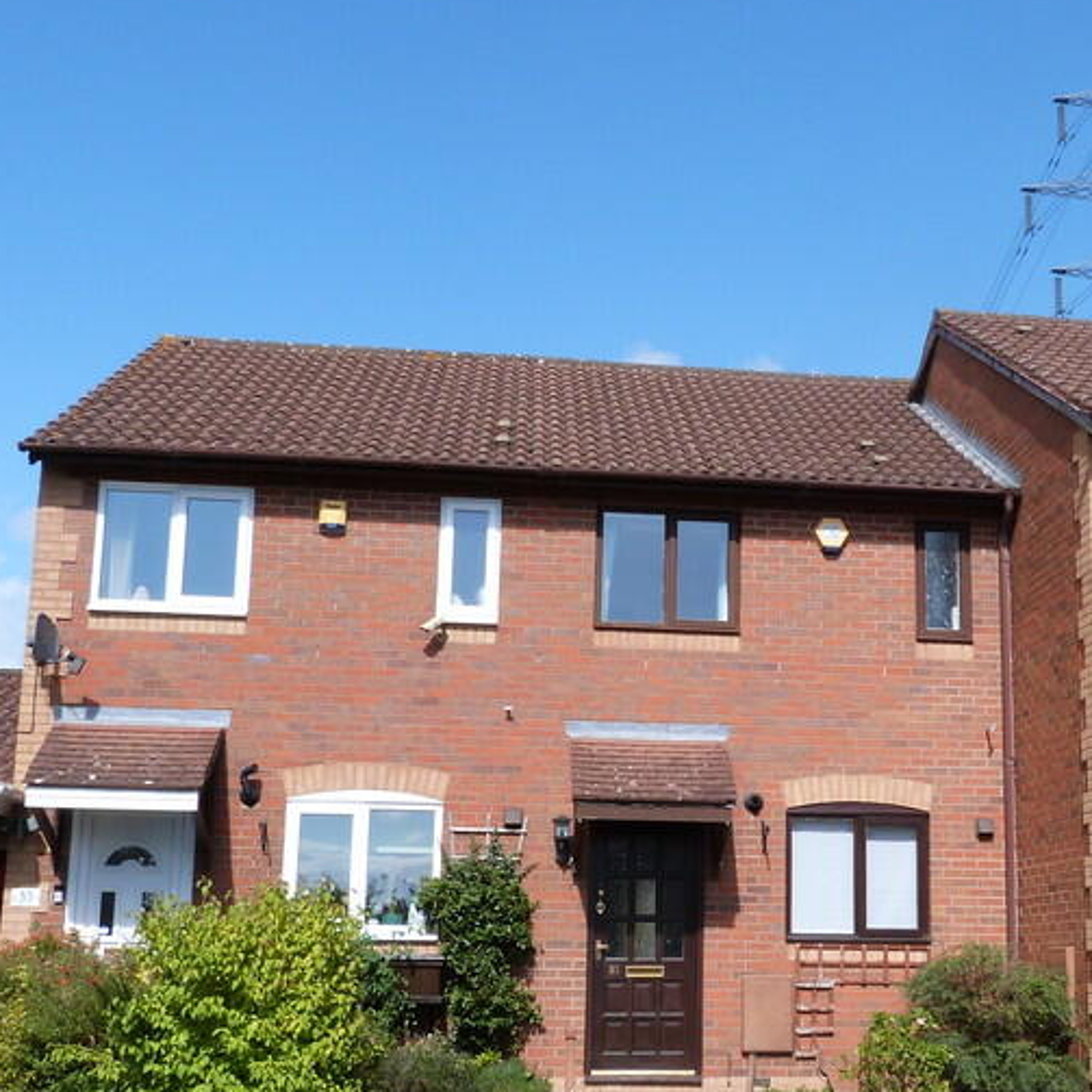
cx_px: 753
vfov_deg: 37.4
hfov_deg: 37.0
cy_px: 662
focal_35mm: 45
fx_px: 1606
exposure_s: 1/320
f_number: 5.6
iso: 100
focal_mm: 4.5
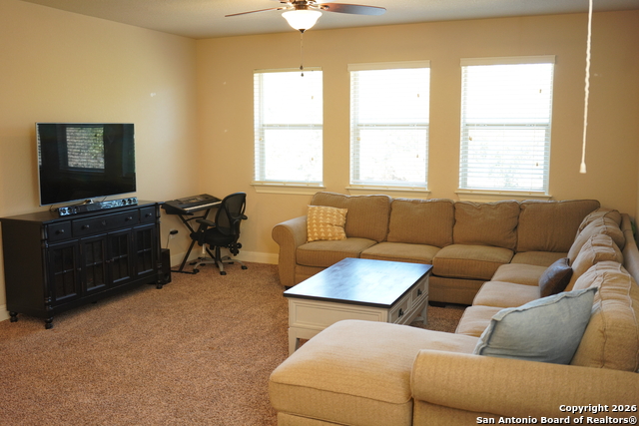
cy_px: 213
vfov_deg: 37.9
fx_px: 621
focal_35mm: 35
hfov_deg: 54.4
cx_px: 320
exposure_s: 1/100
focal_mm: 35
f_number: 2.8
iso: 1000
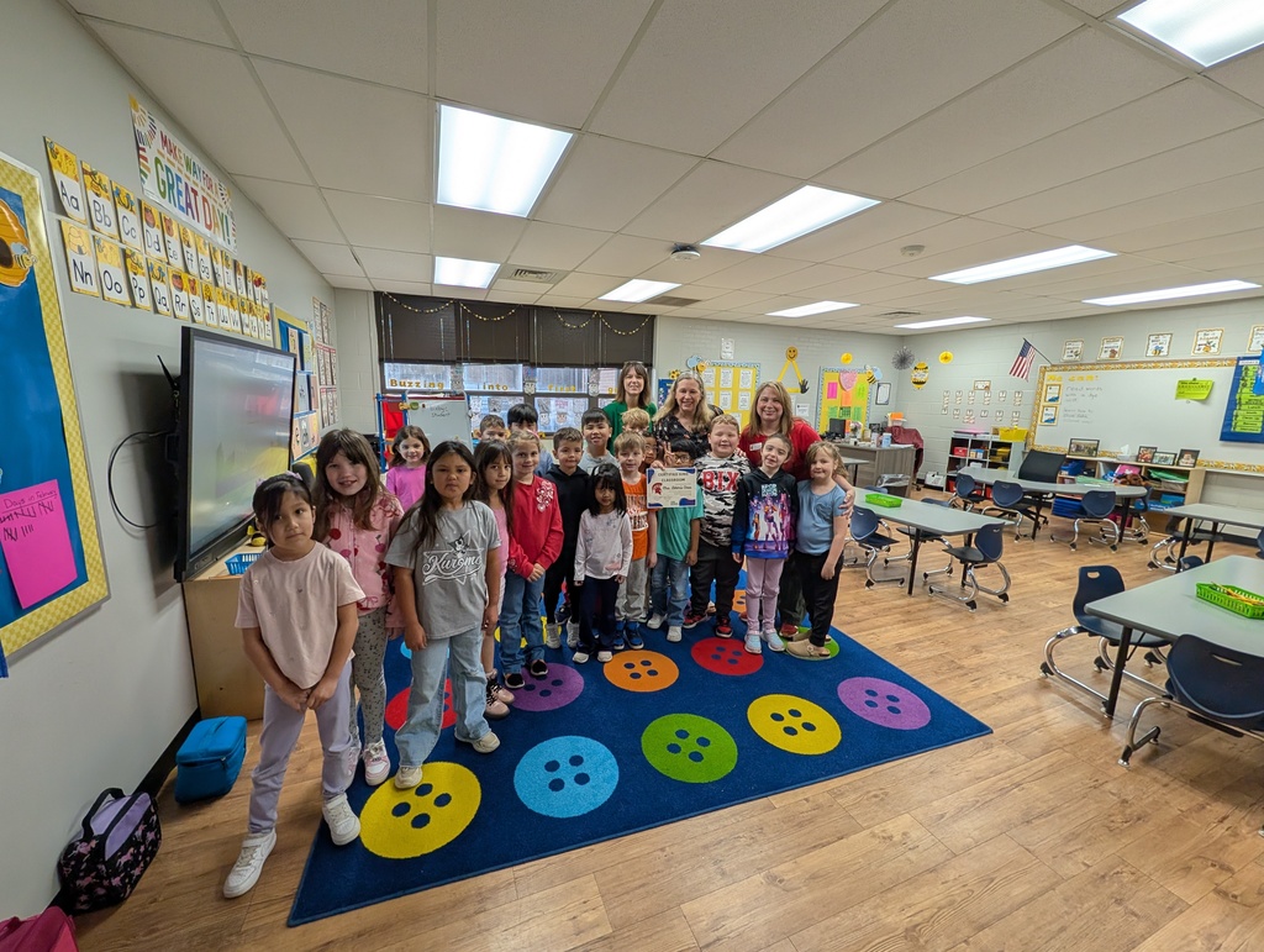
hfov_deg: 110.5
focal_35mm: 12
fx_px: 439
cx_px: 632
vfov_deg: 94.6
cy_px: 476
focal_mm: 2.02
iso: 57
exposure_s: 1/120
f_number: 1.7
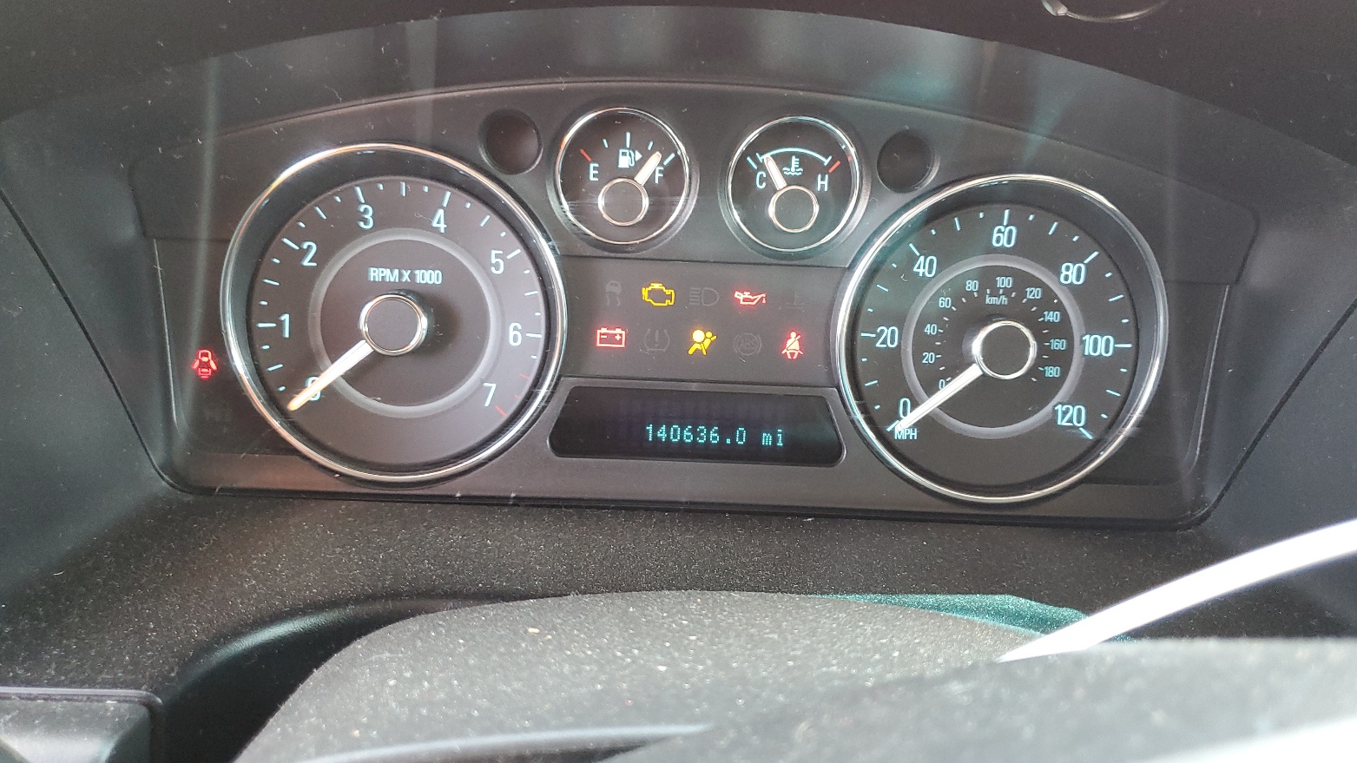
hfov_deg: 66.1
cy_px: 369
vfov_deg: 40.2
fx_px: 1043
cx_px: 677
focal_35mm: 29
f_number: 1.5
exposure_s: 1/60.2
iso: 181
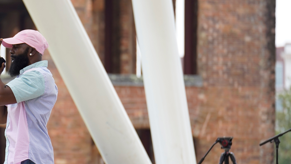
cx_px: 21
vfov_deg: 4.7
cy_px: 130
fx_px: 1991
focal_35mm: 258
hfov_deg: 8.3
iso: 320
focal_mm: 123
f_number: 2.8
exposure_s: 1/1600
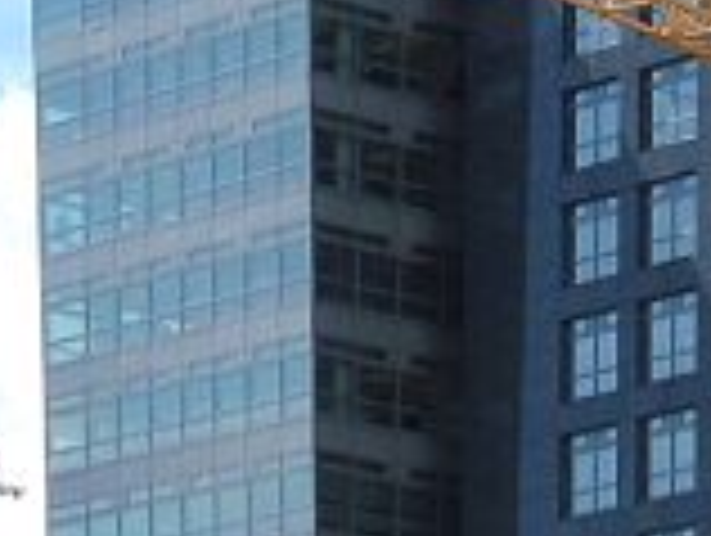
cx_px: 580
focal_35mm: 304
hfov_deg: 6.5
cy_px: 1189
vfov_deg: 4.8
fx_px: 6254
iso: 100
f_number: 5
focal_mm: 8.5
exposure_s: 1/500
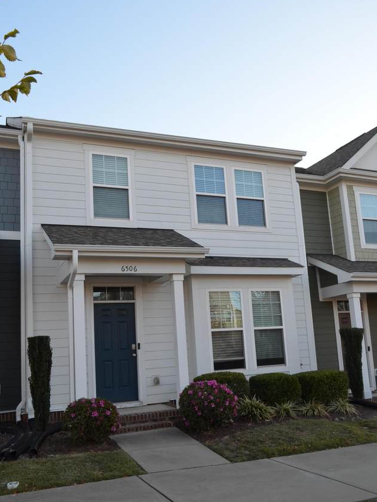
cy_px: 272
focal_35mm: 33
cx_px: 190
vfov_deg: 55.3
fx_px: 479
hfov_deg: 43.0
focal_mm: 20
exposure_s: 1/160
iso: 200
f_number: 6.3
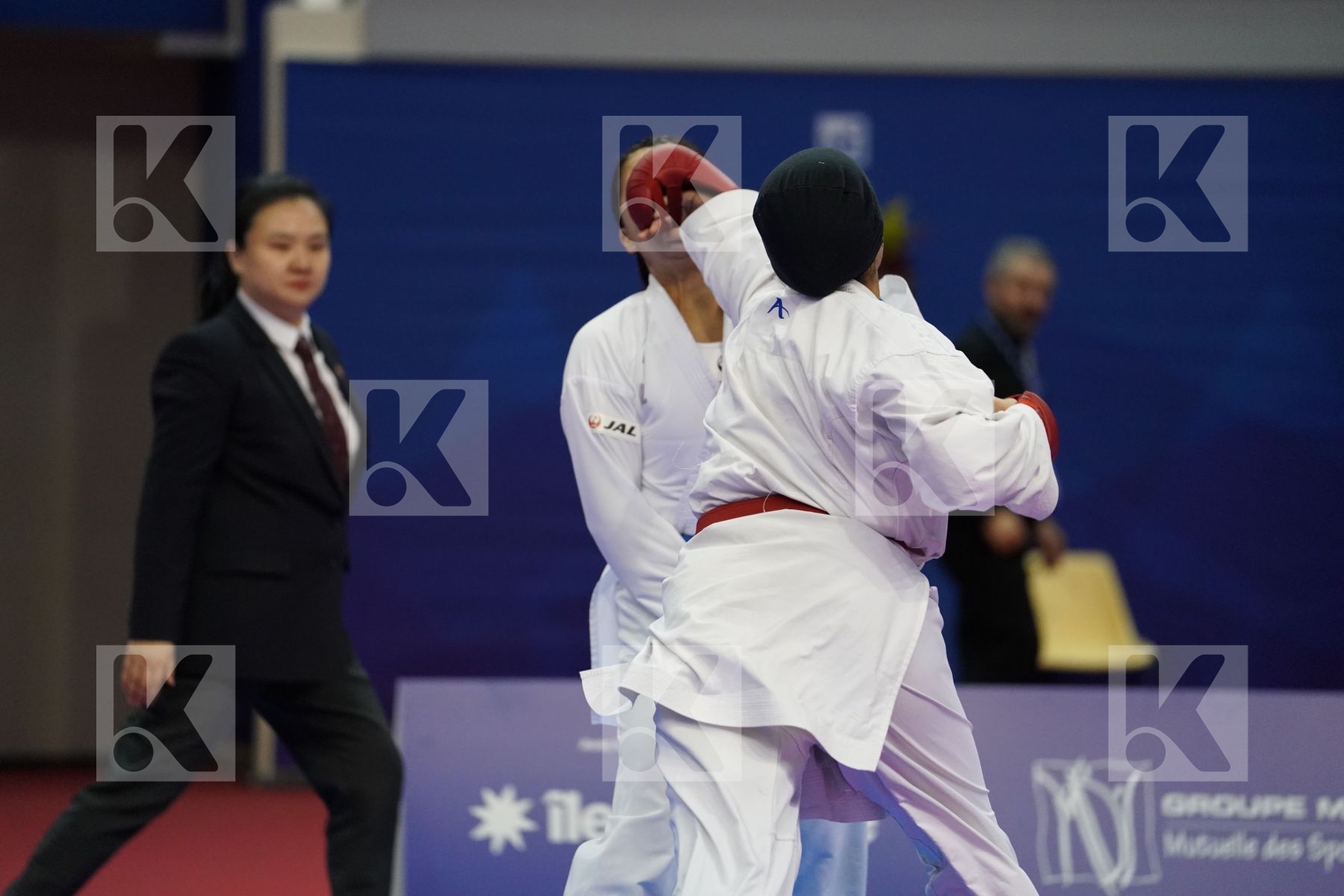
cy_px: 448
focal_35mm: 200
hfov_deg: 10.3
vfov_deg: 6.9
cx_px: 672
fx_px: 7466
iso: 4000
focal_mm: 200
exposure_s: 1/1000
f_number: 2.8
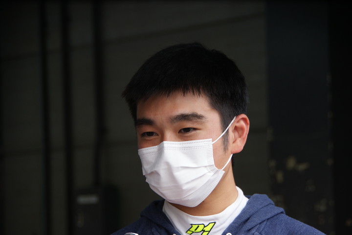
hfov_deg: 15.2
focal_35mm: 135
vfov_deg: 10.2
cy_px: 118
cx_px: 176
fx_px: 1320
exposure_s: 1/160
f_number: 5.6
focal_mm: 90
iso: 160
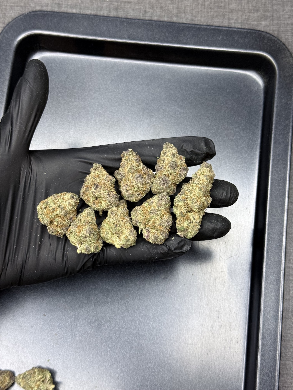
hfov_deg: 30.3
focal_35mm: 48
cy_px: 195
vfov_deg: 39.7
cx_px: 146
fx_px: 542
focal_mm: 6.76
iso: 160
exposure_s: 1/50
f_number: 1.78
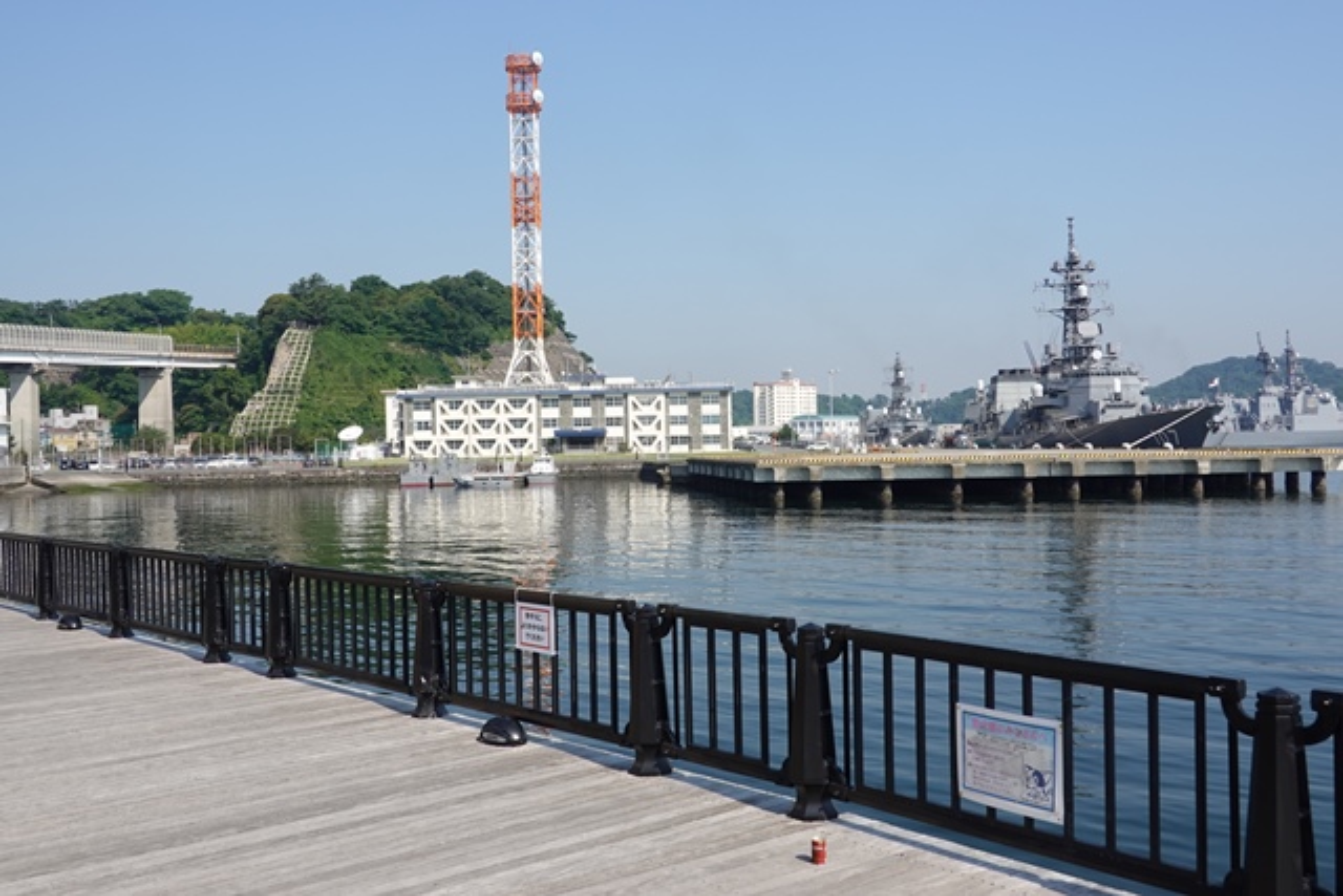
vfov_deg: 36.0
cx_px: 672
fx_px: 1381
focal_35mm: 37
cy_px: 448
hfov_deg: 51.9
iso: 100
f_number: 7.1
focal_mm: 13.56
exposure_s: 1/250
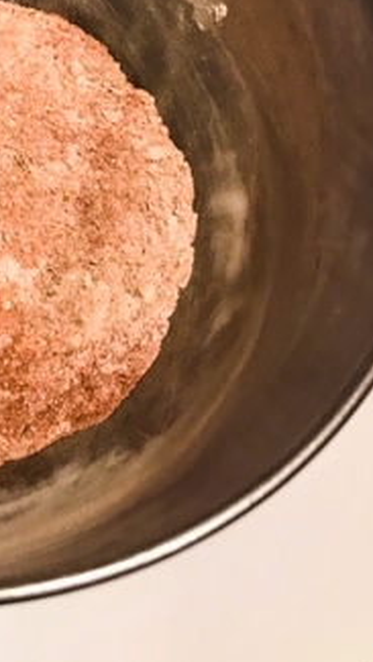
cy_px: 106
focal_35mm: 60
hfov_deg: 19.1
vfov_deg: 33.6
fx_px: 1054
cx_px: -51
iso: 32
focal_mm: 3.99
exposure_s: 1/24
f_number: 1.8
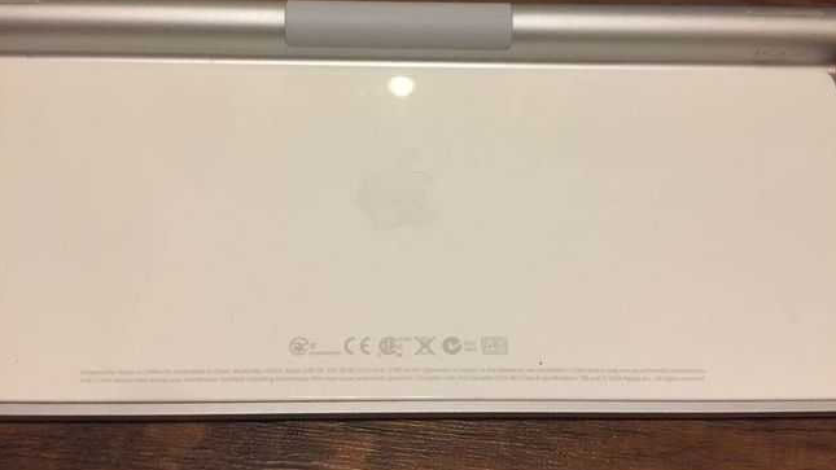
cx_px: 421
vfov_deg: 36.5
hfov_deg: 61.0
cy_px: 185
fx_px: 709
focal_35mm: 32
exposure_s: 1/33
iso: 125
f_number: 2.2
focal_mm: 4.15
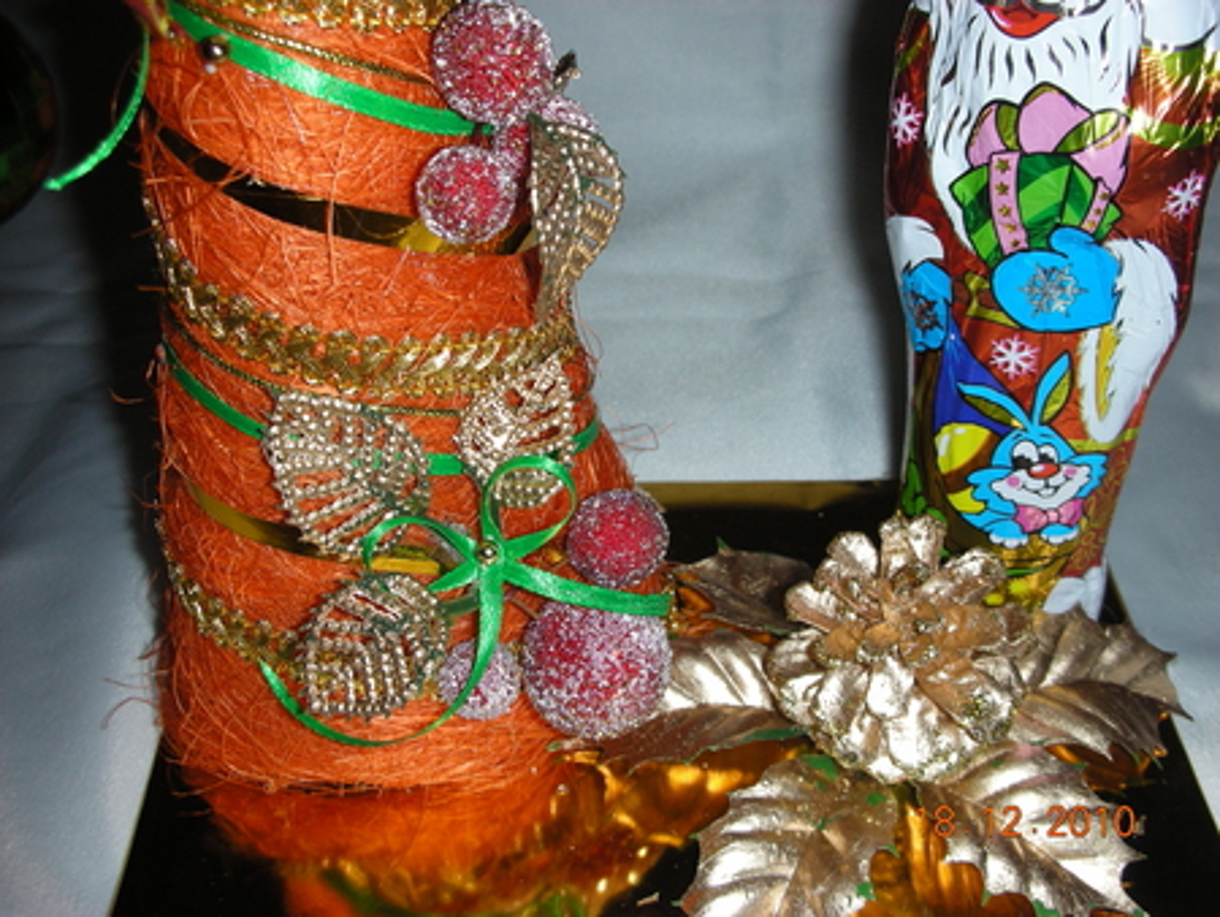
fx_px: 1234
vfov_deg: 40.7
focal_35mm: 35
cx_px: 610
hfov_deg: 52.6
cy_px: 458
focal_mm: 5.8
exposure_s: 1/60.1
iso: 100
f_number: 8.5
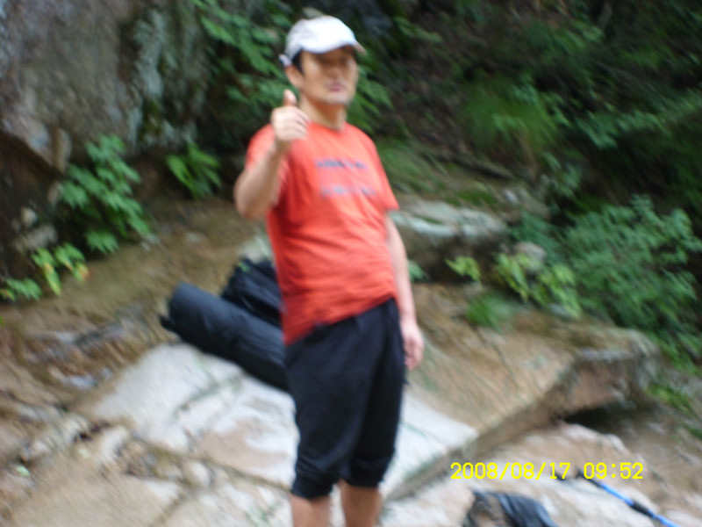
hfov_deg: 18.7
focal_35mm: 105
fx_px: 2129
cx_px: 351
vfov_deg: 14.1
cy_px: 264
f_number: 4.9
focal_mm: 17.4
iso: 50
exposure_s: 1/21
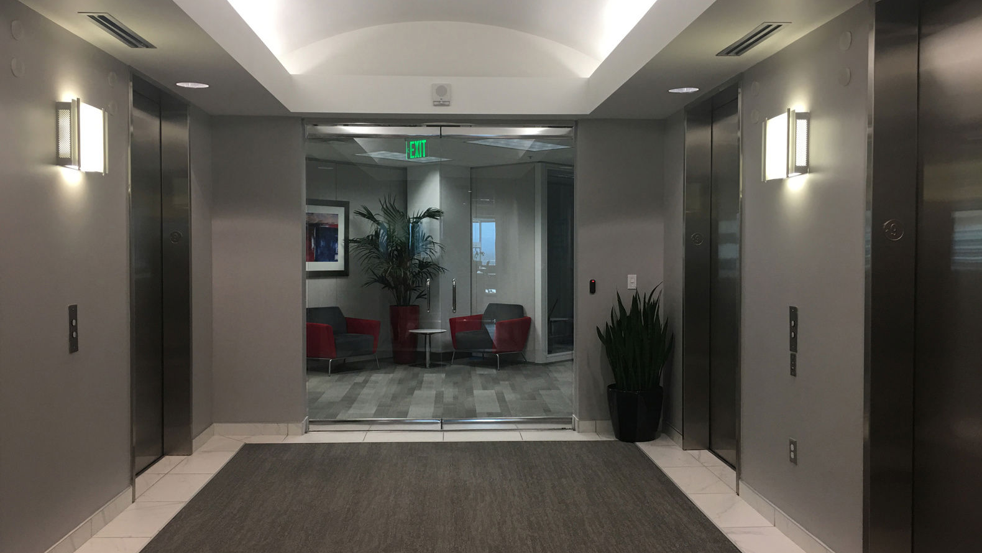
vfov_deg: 36.7
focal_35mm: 32
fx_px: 833
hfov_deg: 61.0
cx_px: 487
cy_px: 278
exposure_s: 1/30
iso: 32
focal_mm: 4.15
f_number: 2.2
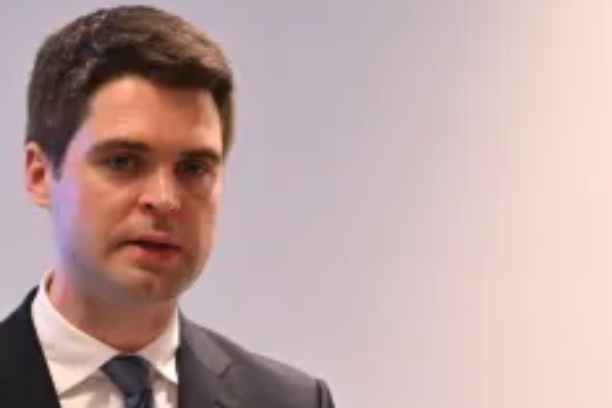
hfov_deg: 4.2
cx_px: 275
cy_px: 522
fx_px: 8278
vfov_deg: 2.8
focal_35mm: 487
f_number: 2.8
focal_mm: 150
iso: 800
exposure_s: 1/115
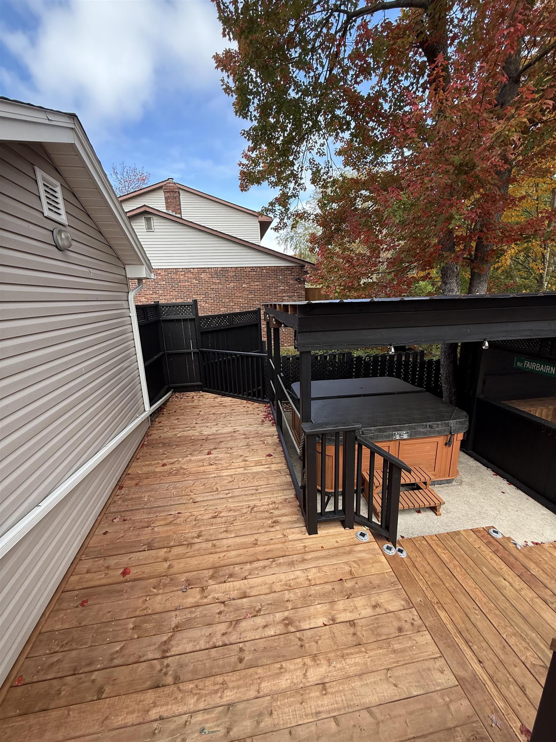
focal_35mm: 14
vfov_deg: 102.1
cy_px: 371
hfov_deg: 85.7
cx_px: 278
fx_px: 300
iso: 64
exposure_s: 1/308
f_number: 2.2
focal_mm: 2.22
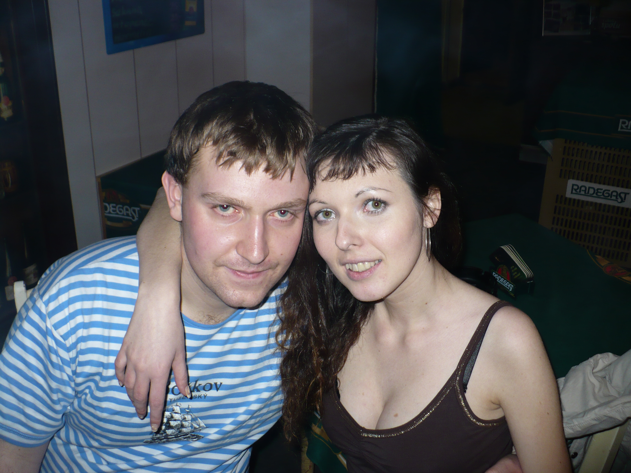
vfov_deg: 38.7
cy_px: 236
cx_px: 316
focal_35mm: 37
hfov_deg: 50.1
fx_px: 674
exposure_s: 1/30
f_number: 2.8
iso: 100
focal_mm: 6.1
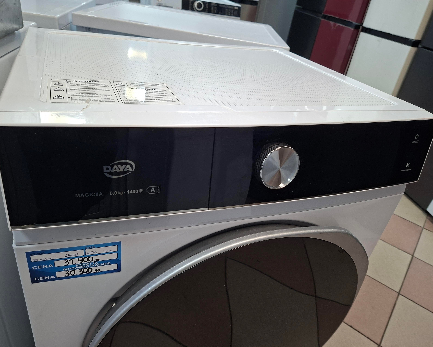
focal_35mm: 24
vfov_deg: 58.8
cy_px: 173
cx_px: 211
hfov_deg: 70.3
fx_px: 308
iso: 200
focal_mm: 5.54
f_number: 1.8
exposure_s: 1/50
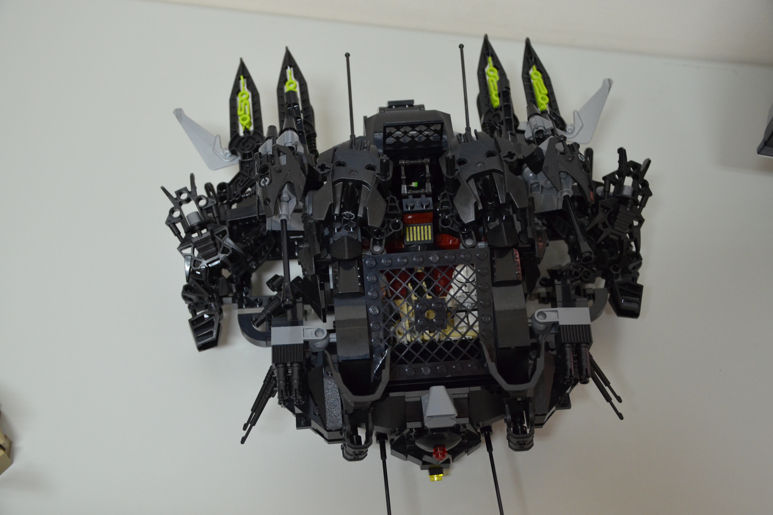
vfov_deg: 27.5
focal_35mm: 49
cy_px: 258
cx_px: 381
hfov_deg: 40.3
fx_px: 1052
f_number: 4.2
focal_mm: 32
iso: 1600
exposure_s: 1/30
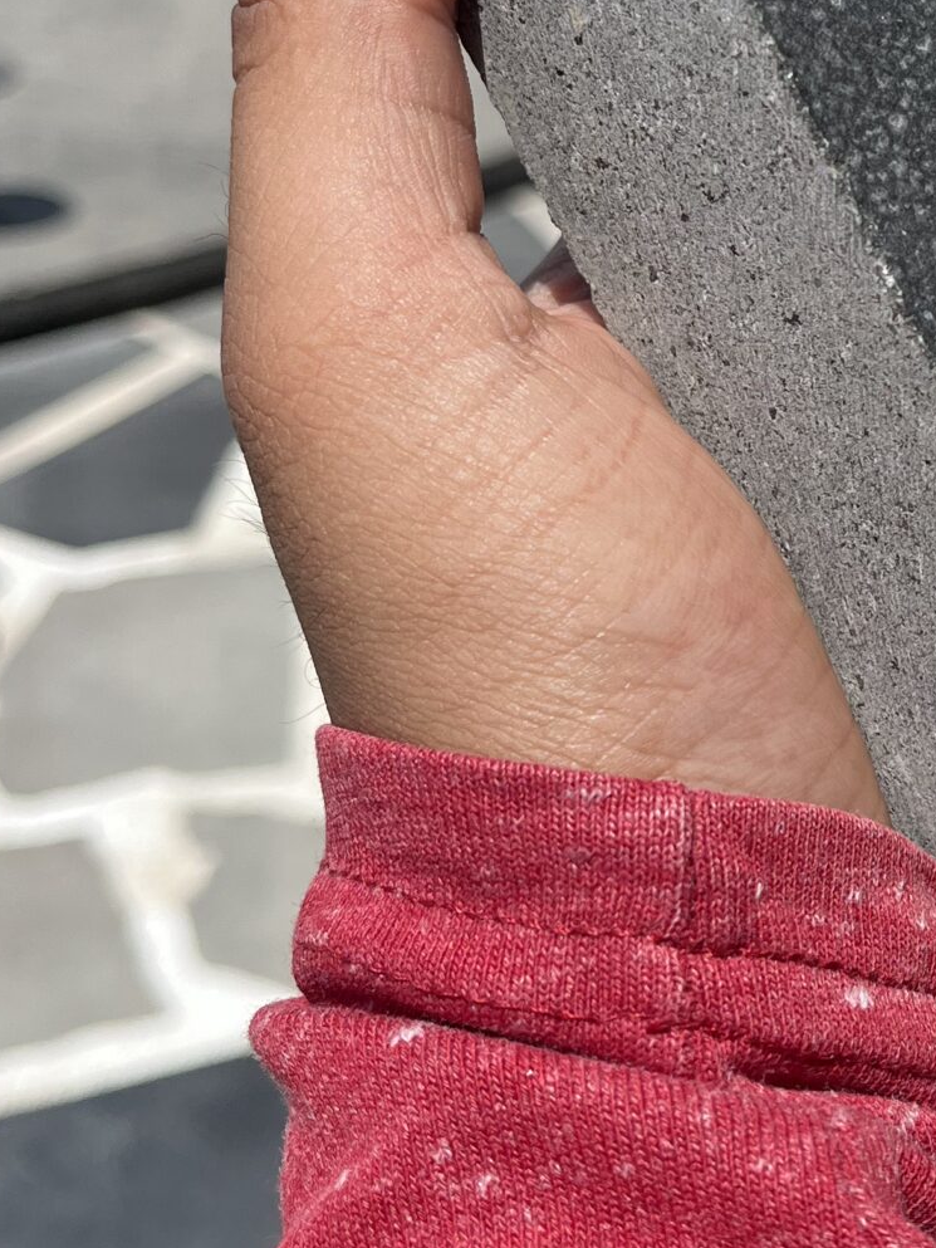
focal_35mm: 67
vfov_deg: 28.6
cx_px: 1033
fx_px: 2415
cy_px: 356
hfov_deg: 20.9
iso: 50
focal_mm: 5.1
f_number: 1.6
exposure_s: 1/4310
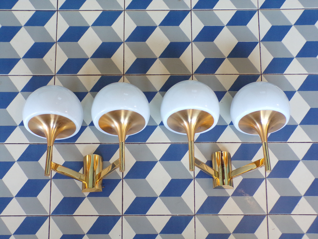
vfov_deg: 34.3
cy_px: 120
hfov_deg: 44.8
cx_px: 159
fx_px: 386
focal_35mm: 42
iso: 324
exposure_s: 1/17
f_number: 3.4
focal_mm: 7.6
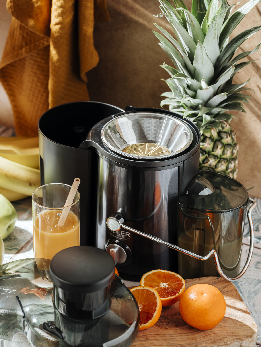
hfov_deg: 13.0
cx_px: 130
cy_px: 182
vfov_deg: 17.3
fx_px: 1146
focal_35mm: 114
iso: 100
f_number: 5
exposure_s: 1/125
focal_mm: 105
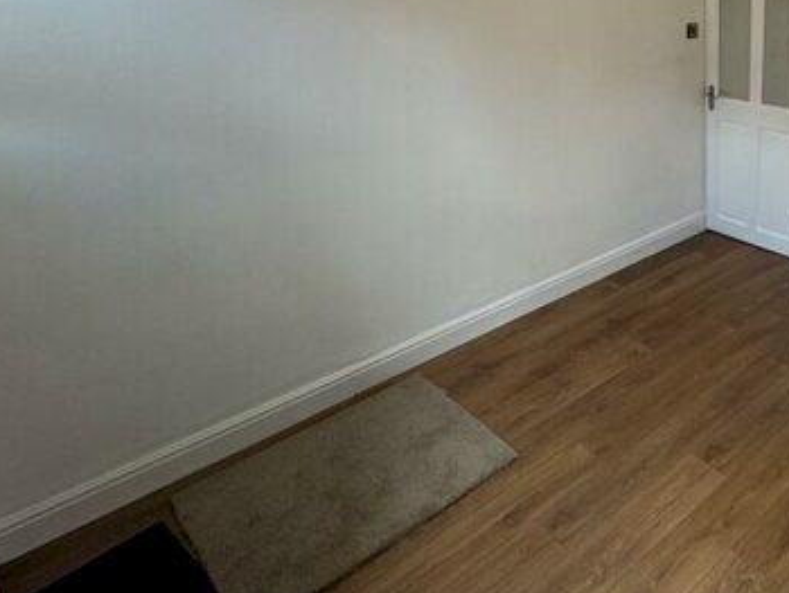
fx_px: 639
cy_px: 202
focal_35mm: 28
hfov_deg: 56.0
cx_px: 690
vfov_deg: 49.0
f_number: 2.2
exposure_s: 1/100
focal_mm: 2.22
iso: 160
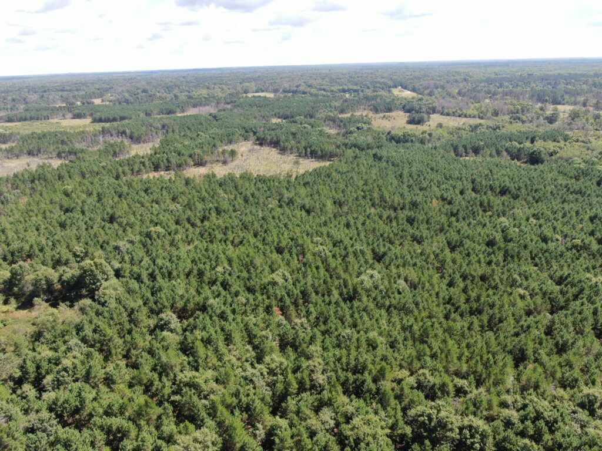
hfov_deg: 71.6
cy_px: 226
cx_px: 301
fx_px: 417
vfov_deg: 56.8
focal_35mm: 24
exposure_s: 1/500
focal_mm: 4.39
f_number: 2.8
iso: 110
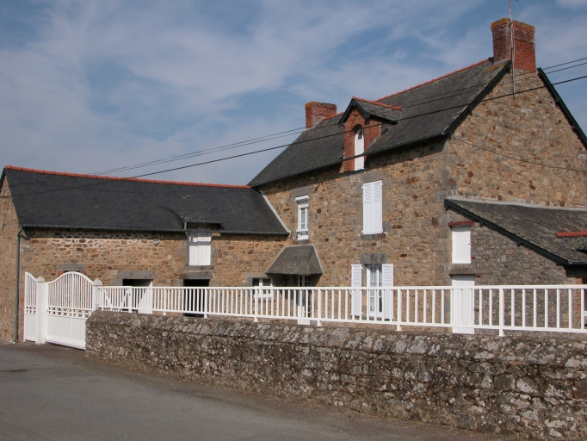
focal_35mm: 35
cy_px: 220
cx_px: 294
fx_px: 594
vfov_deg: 40.7
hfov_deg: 52.6
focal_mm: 8.9
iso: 100
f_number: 8
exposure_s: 1/438
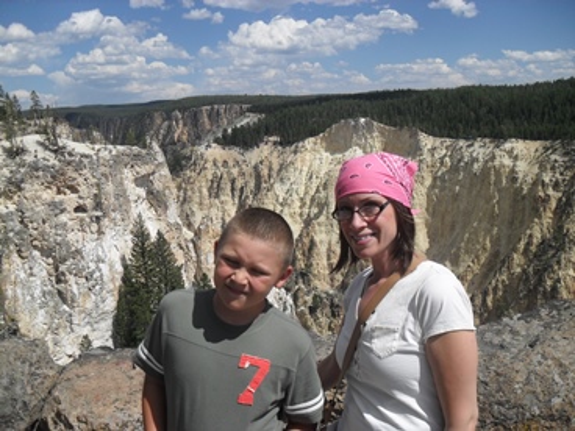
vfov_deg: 40.7
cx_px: 288
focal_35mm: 35
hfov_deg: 52.6
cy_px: 216
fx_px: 581
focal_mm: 6.2
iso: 100
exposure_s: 1/250
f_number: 8.9
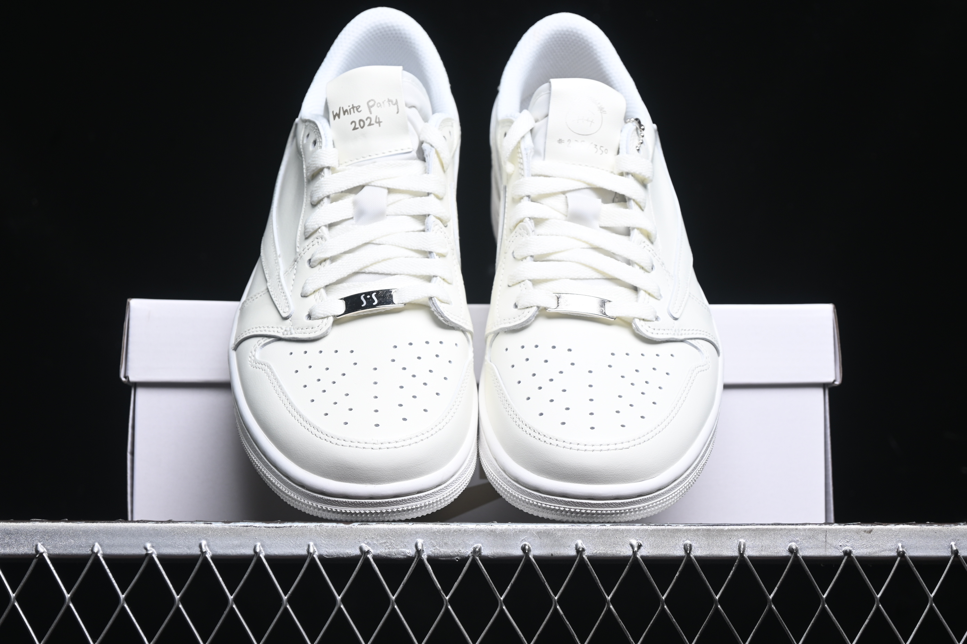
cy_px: 322
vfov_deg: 18.2
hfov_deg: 27.0
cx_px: 484
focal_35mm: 75
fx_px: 2014
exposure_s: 1/60
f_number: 6.3
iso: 160
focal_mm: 50
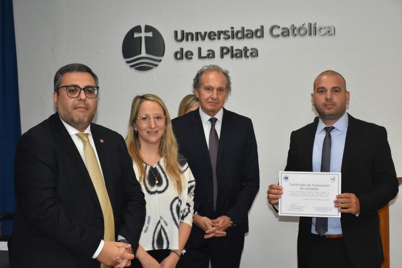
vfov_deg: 18.2
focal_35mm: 75
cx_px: 201
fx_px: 838
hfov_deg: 27.0
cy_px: 134
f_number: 5.6
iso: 1600
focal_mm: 50
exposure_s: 1/125
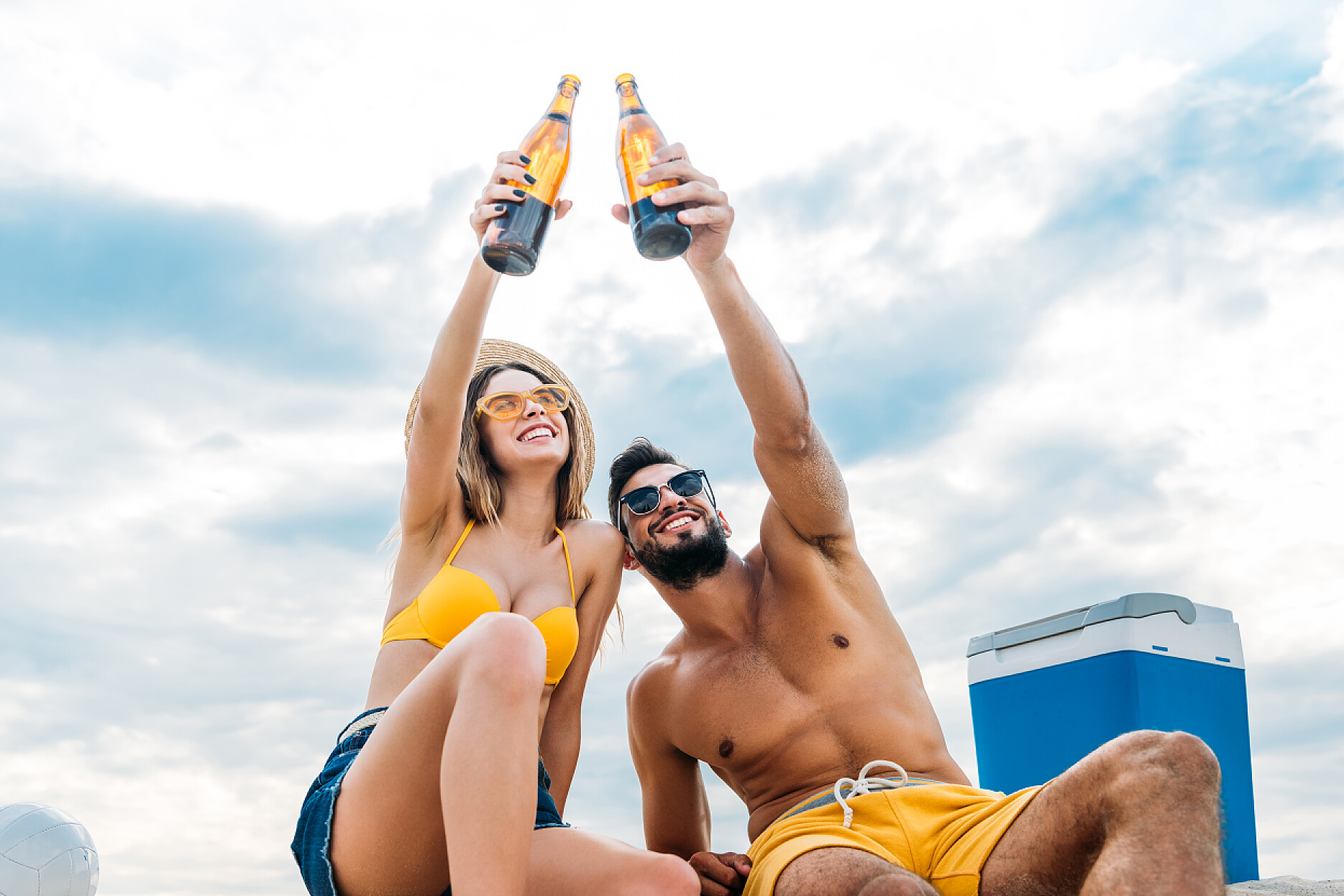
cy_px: 450
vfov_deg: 35.9
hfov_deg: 51.9
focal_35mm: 37
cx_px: 661
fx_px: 1381
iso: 200
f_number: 4.5
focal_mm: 36
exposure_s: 1/800
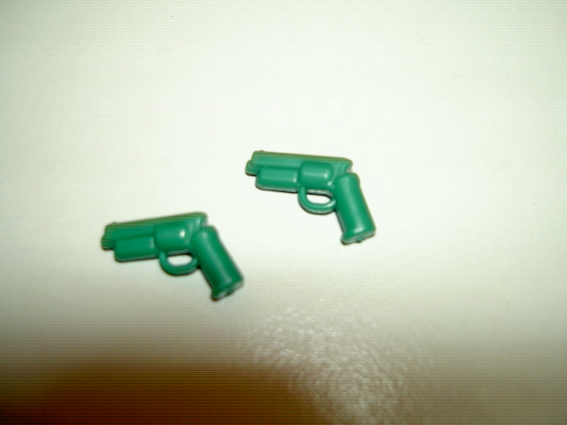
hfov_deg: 47.9
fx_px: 639
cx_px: 284
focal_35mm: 39
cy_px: 212
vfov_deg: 36.8
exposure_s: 1/60
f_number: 4.7
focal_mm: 8
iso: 50
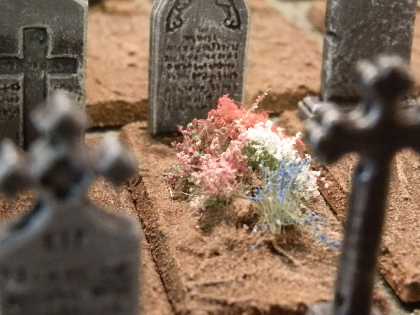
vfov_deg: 17.6
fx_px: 1019
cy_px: 161
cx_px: 199
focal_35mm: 84
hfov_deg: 23.3
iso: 400
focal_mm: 10.99
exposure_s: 1/6
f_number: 3.7
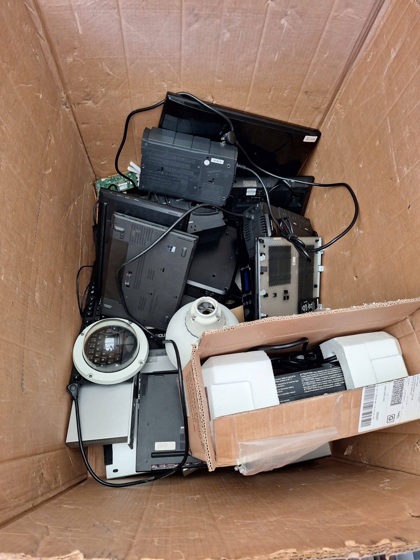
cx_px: 210
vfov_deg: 73.9
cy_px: 280
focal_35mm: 23
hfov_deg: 58.9
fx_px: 372
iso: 200
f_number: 1.8
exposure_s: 1/40
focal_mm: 5.54
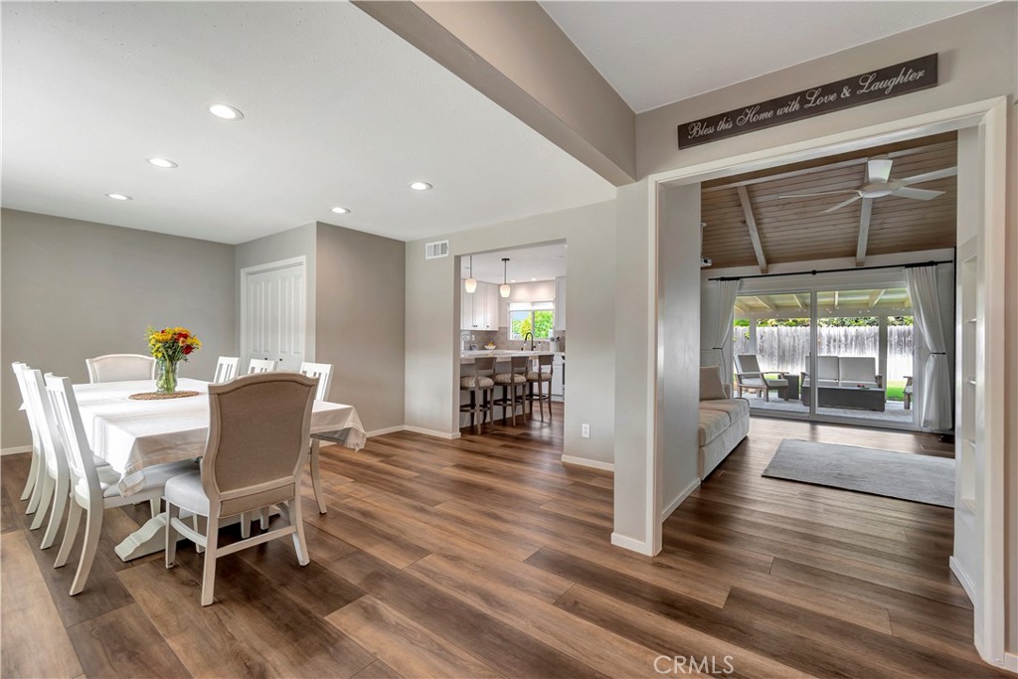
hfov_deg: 100.4
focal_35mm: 15
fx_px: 424
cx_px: 509
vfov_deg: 77.3
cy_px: 340
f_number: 5.6
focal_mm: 10
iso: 100
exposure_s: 1/13
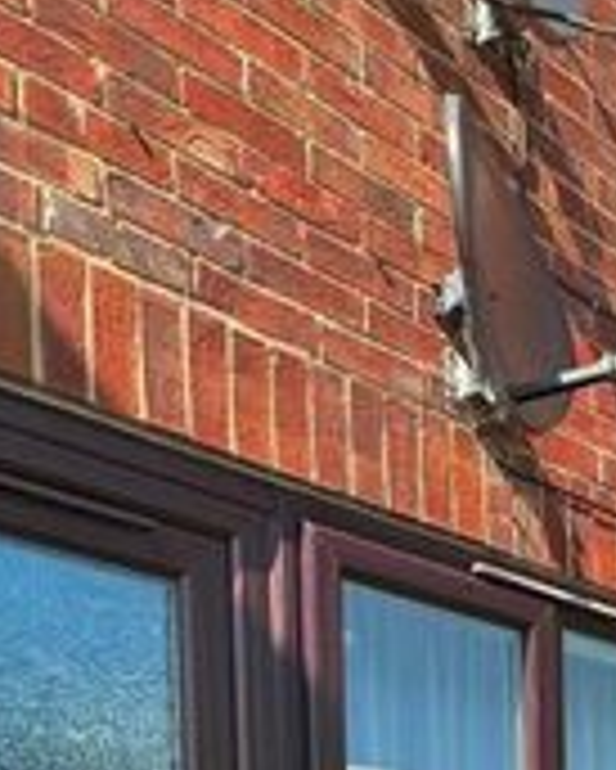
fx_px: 1275
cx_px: 805
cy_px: 1092
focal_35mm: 56
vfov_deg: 26.4
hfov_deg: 23.8
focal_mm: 2.22
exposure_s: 1/779
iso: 40
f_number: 2.2
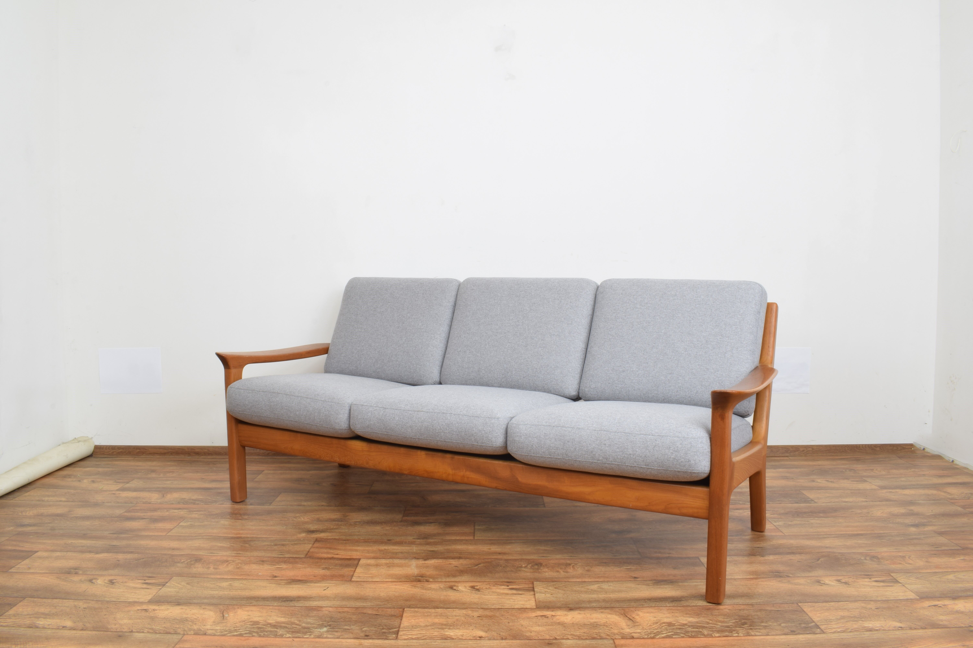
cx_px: 486
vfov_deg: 47.9
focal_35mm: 27
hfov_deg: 67.4
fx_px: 730
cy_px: 324
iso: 100
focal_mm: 18
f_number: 22
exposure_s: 4
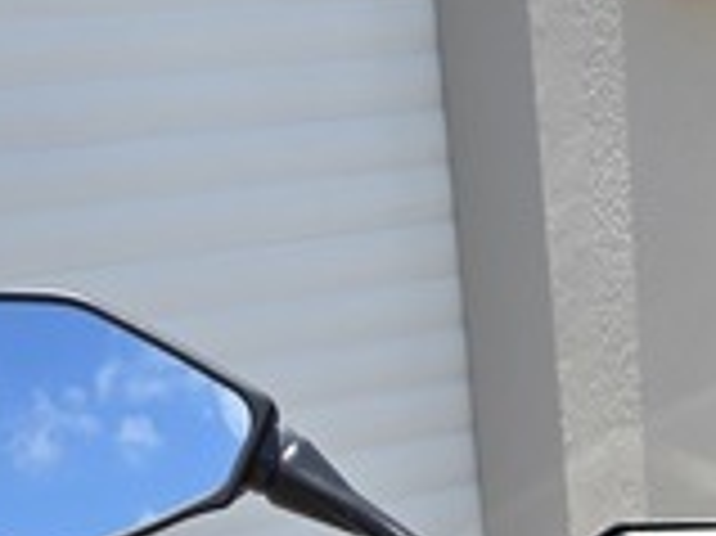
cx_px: 1022
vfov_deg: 12.3
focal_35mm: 116
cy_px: 716
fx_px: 2398
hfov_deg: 15.8
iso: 12
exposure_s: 1/399
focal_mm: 6.3
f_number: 1.7
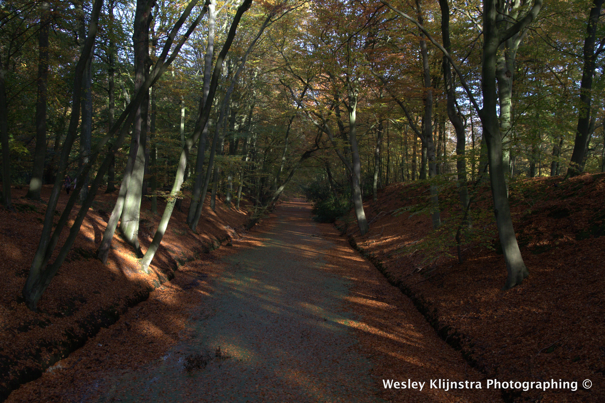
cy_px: 202
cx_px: 302
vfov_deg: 35.0
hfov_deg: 50.7
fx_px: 638
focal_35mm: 38
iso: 640
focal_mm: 24
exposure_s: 1/500
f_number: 4
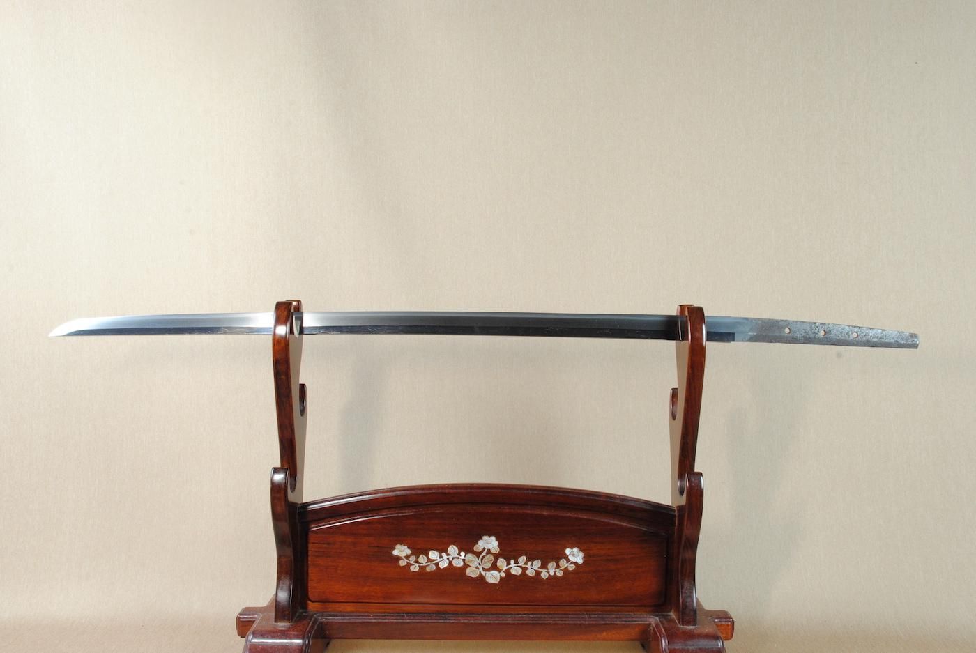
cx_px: 488
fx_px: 896
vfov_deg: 40.1
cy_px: 326
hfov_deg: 57.2
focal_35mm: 33
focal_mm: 22
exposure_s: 1/2
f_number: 11
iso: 400
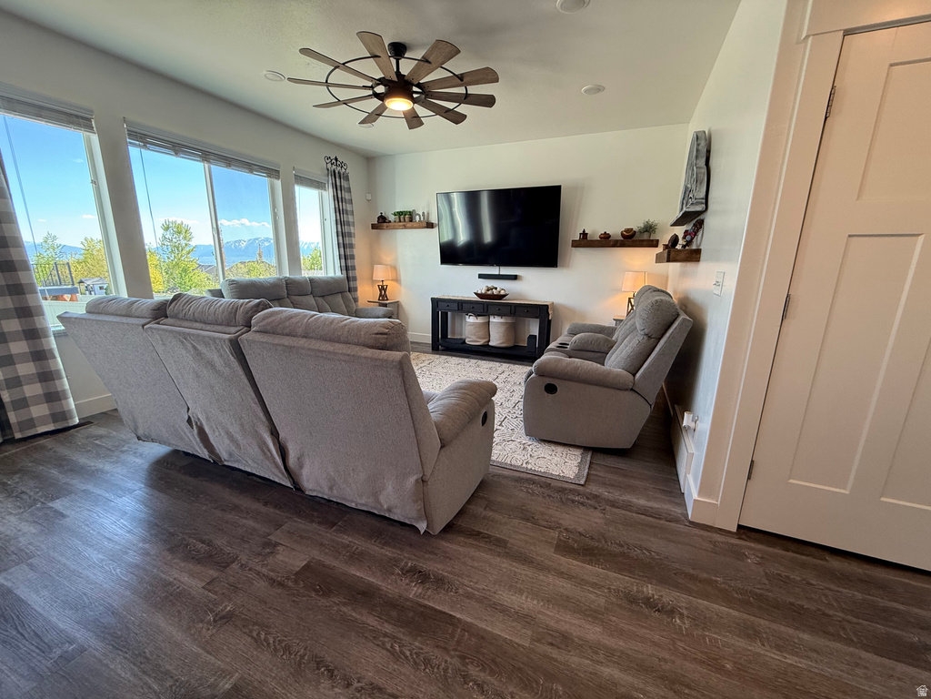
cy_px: 350
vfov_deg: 85.7
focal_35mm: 14
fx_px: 377
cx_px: 466
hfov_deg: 102.1
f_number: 2.2
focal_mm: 2.22
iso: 125
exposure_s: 1/120
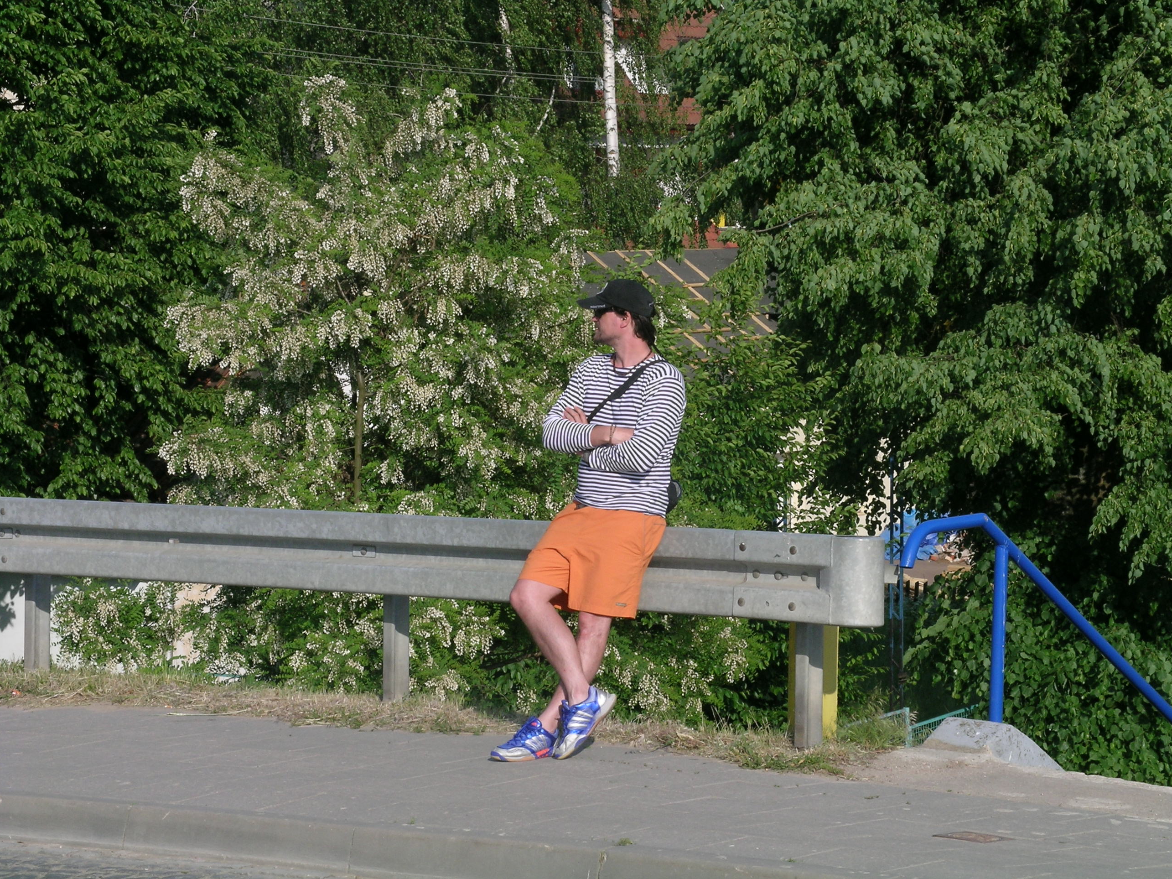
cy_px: 440
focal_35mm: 117
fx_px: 3961
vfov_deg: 12.7
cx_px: 586
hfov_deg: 16.8
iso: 50
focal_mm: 24
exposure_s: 1/160
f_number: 7.3
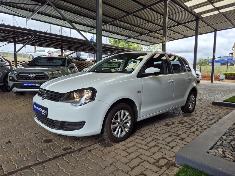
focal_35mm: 23
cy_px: 88
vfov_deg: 58.9
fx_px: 156
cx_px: 118
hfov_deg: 73.9
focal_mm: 5.4
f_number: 1.8
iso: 25
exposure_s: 1/558
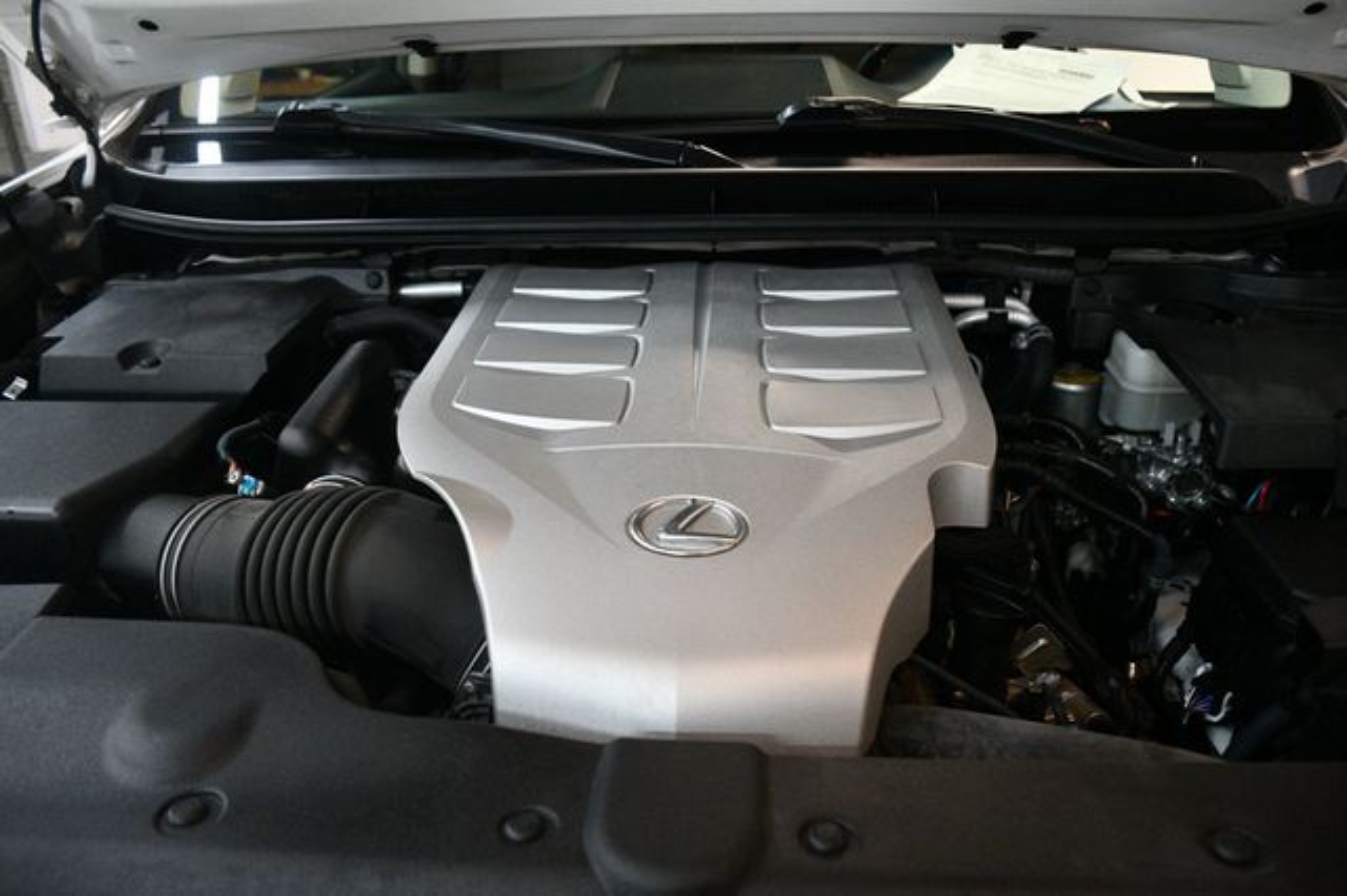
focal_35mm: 27
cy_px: 448
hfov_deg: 67.4
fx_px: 1010
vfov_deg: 47.9
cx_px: 674
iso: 2500
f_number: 3.5
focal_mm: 18
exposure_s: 1/125
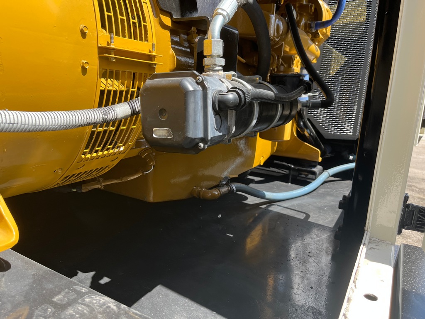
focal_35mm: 26
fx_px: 319
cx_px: 212
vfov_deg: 53.1
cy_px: 160
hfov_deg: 67.3
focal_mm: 5.1
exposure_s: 1/684
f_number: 1.6
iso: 50
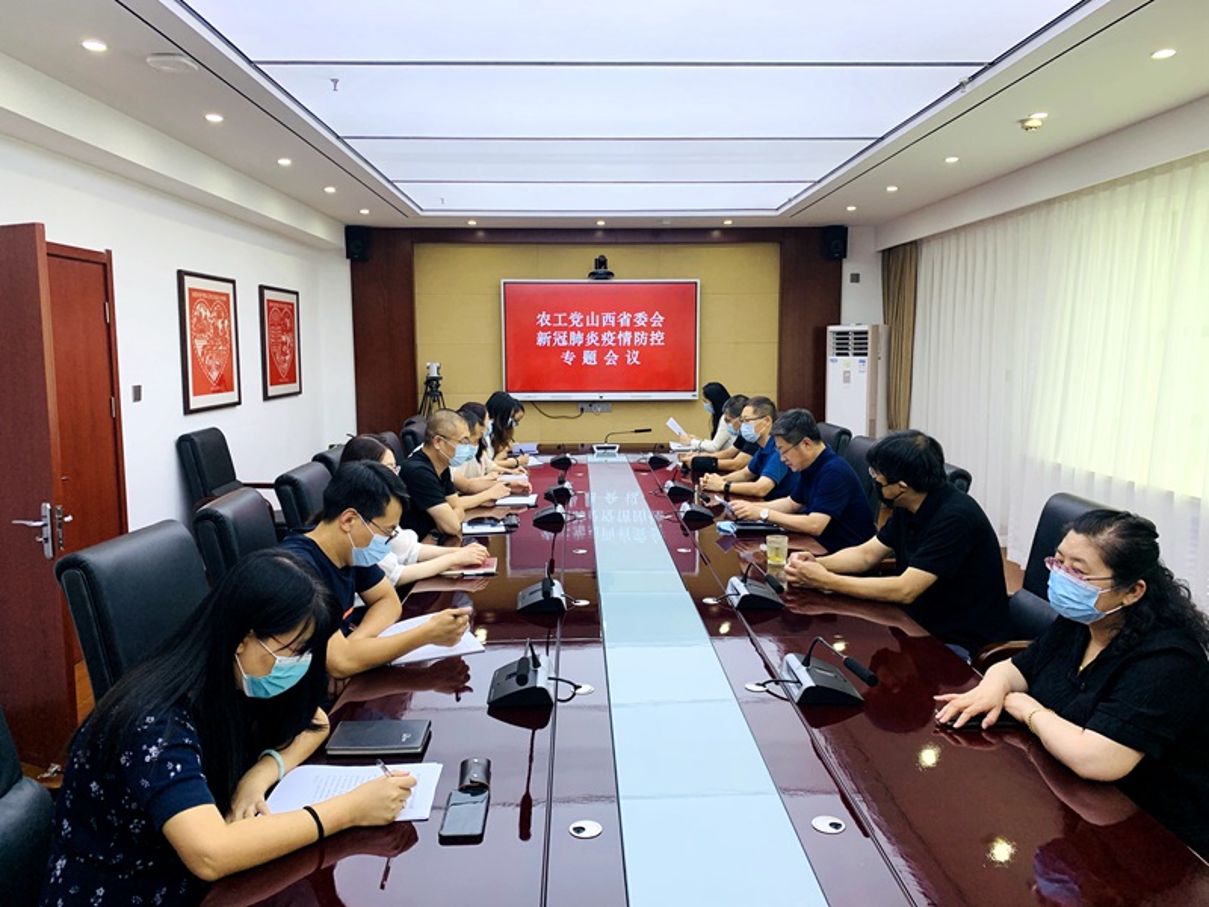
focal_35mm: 26
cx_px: 604
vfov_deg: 53.1
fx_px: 908
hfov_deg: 67.3
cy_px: 454
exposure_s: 1/121
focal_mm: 4.25
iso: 80
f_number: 1.8
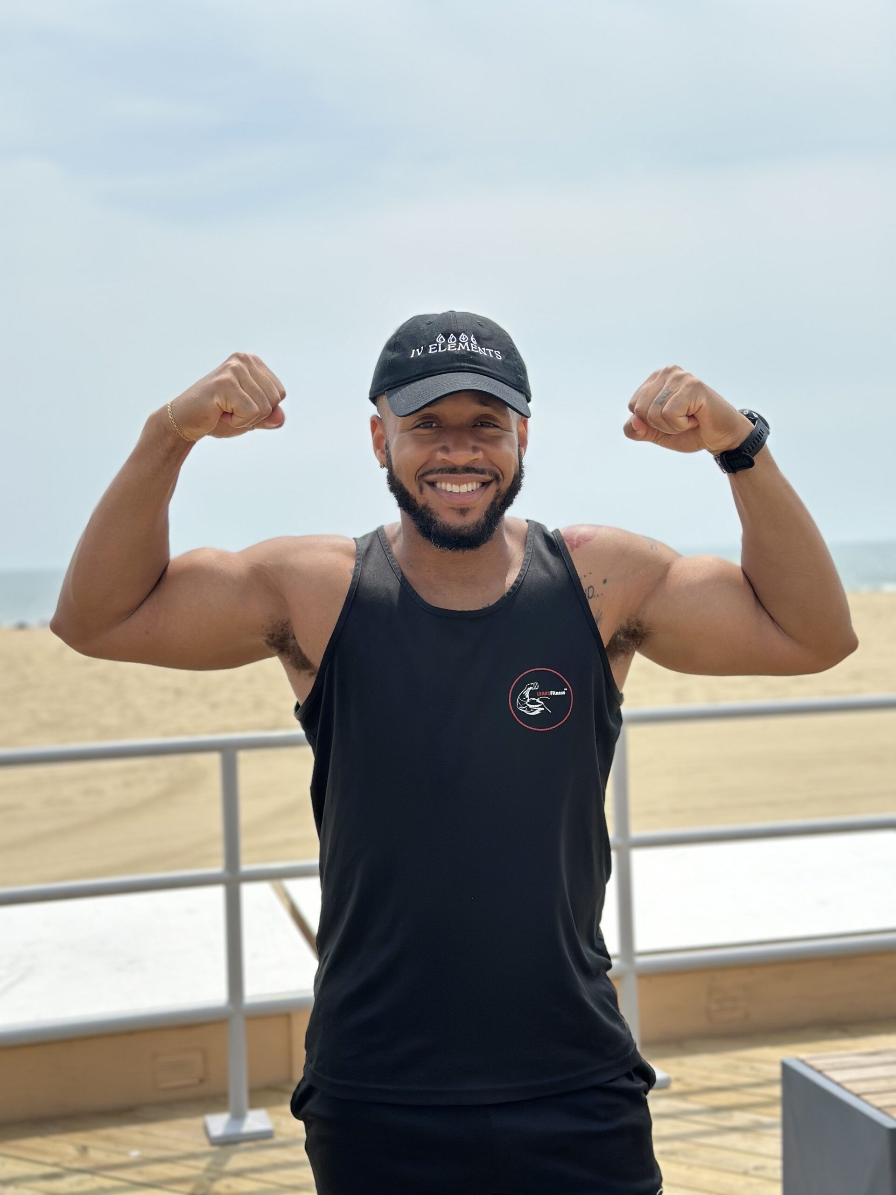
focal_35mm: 48
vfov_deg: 39.7
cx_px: 448
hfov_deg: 30.3
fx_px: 1657
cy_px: 598
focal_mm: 6.86
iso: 100
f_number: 1.78
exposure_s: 1/6623
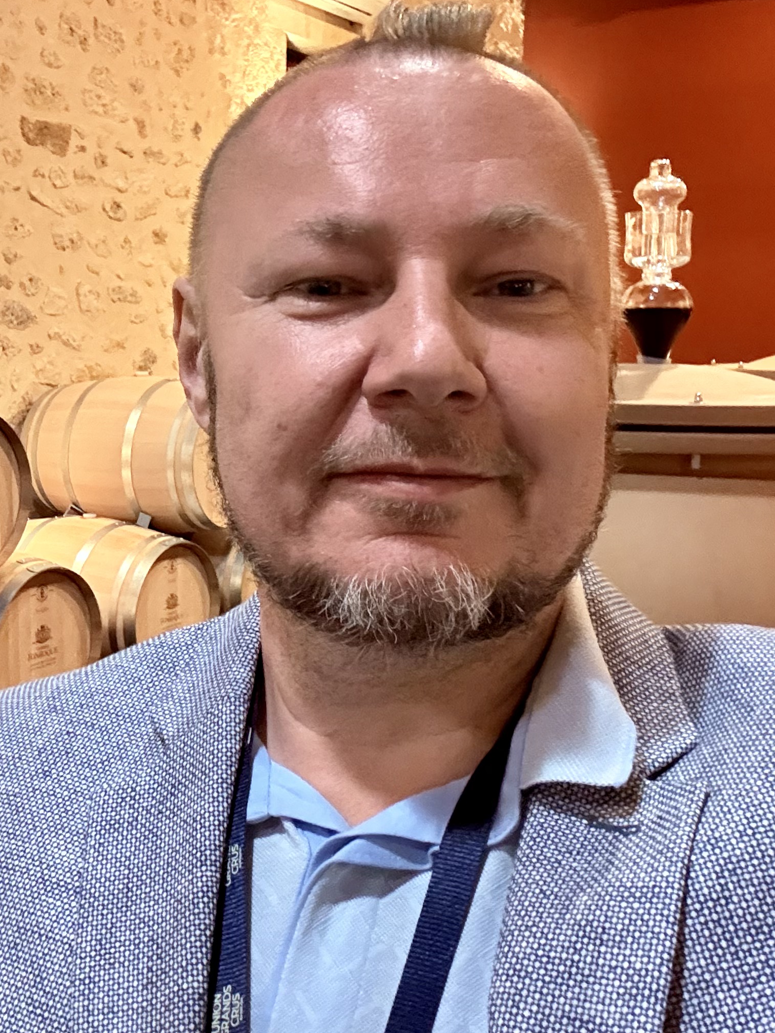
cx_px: 213
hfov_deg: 31.1
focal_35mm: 46
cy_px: 458
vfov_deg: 41.2
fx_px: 1373
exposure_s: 1/25
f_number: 1.9
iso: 640
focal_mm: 2.69
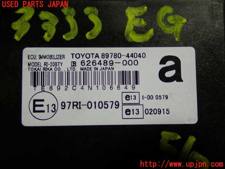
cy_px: 84
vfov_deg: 32.9
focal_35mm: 44
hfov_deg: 42.9
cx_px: 112
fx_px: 286
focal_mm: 7.84
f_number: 2.9
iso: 200
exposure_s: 1/60
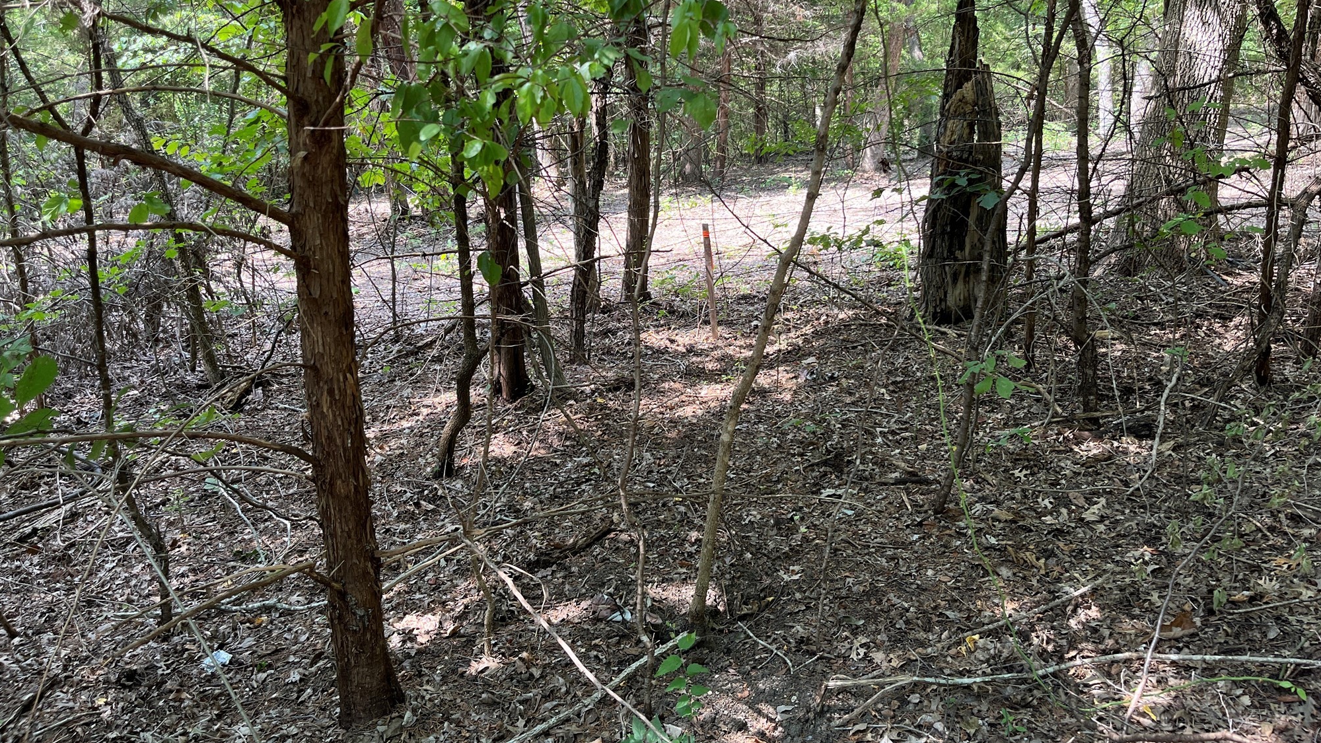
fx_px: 1016
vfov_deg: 39.9
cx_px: 675
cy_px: 284
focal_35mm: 29
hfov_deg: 66.1
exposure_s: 1/122
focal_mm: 5.1
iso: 64
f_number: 1.6
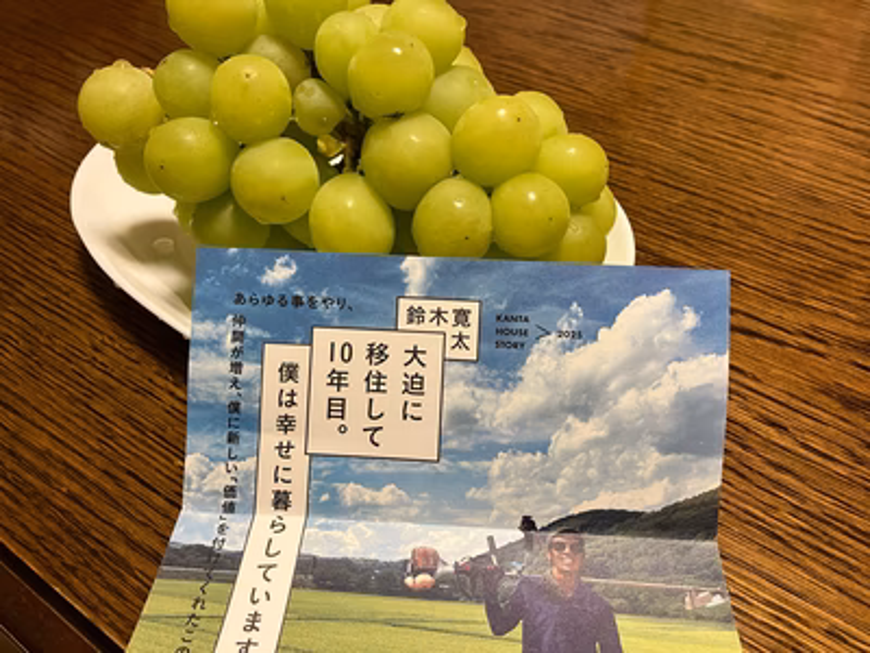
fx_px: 704
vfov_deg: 49.7
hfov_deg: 63.4
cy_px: 326
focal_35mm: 28
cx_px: 435
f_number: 1.8
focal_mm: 3.99
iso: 125
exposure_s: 1/50
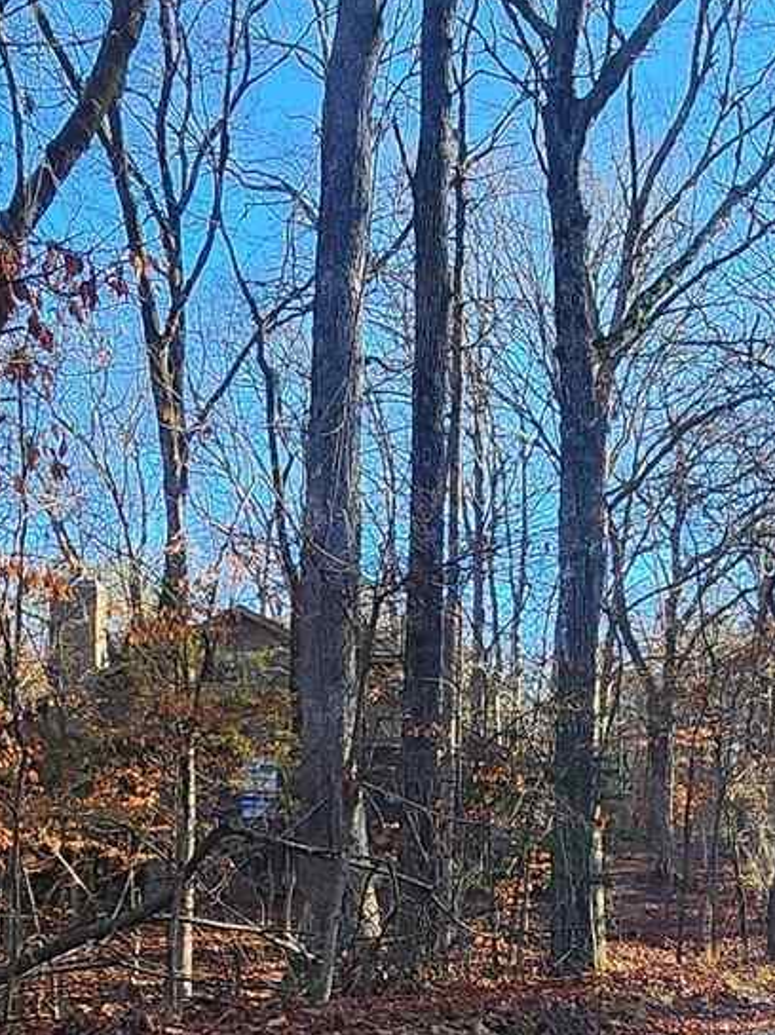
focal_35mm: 55
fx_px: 1644
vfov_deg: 31.8
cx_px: 463
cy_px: 1071
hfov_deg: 26.5
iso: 50
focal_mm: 2.2
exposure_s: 1/421
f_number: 2.2
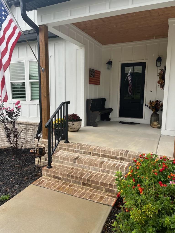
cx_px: 88
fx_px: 175
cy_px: 116
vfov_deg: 67.3
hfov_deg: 53.1
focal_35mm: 26
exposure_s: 1/513
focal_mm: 5.1
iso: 50
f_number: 1.6
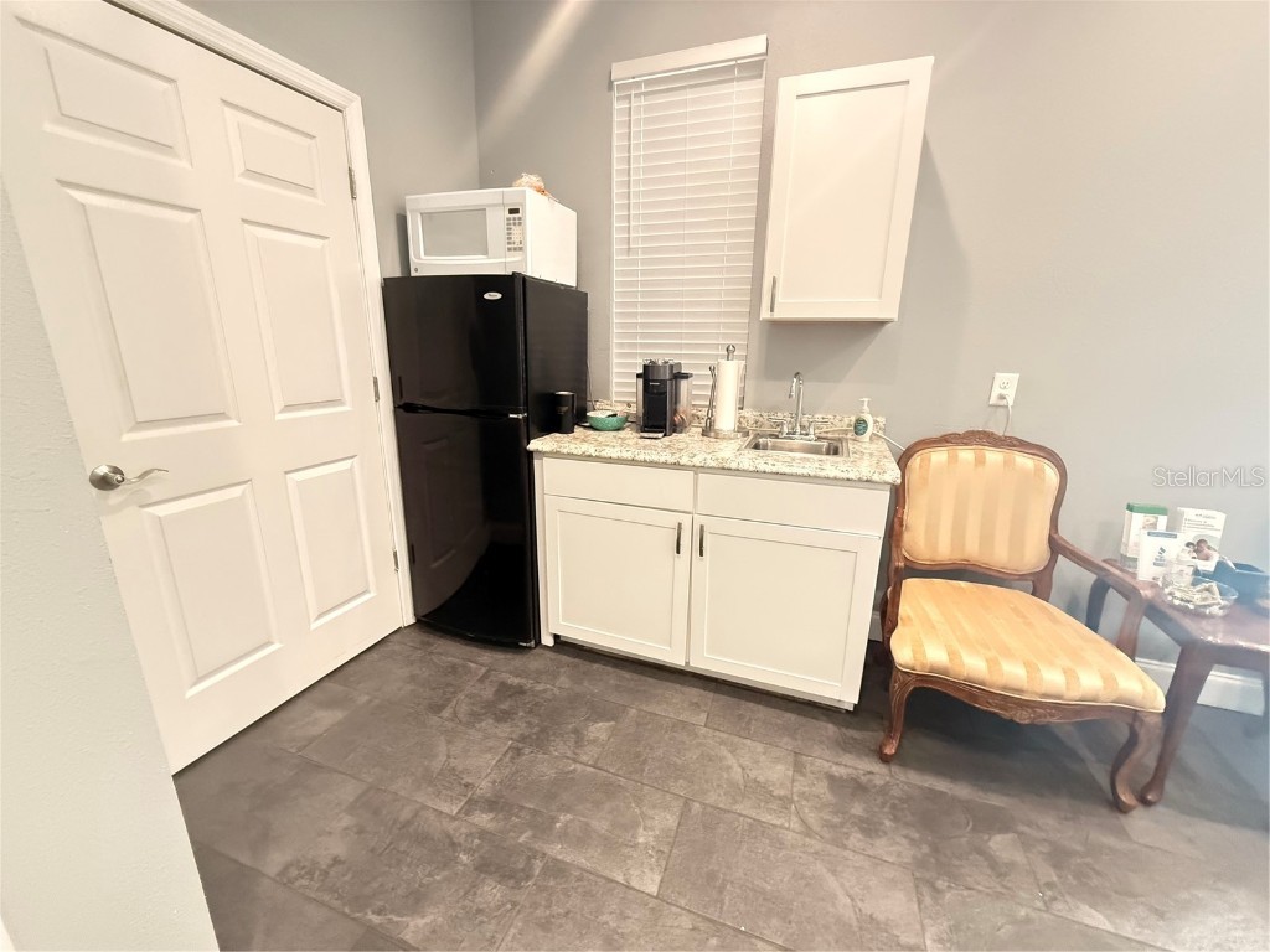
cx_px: 635
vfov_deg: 85.7
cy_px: 476
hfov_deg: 102.1
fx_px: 514
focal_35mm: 14
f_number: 2.2
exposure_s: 1/60
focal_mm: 2.22
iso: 1000
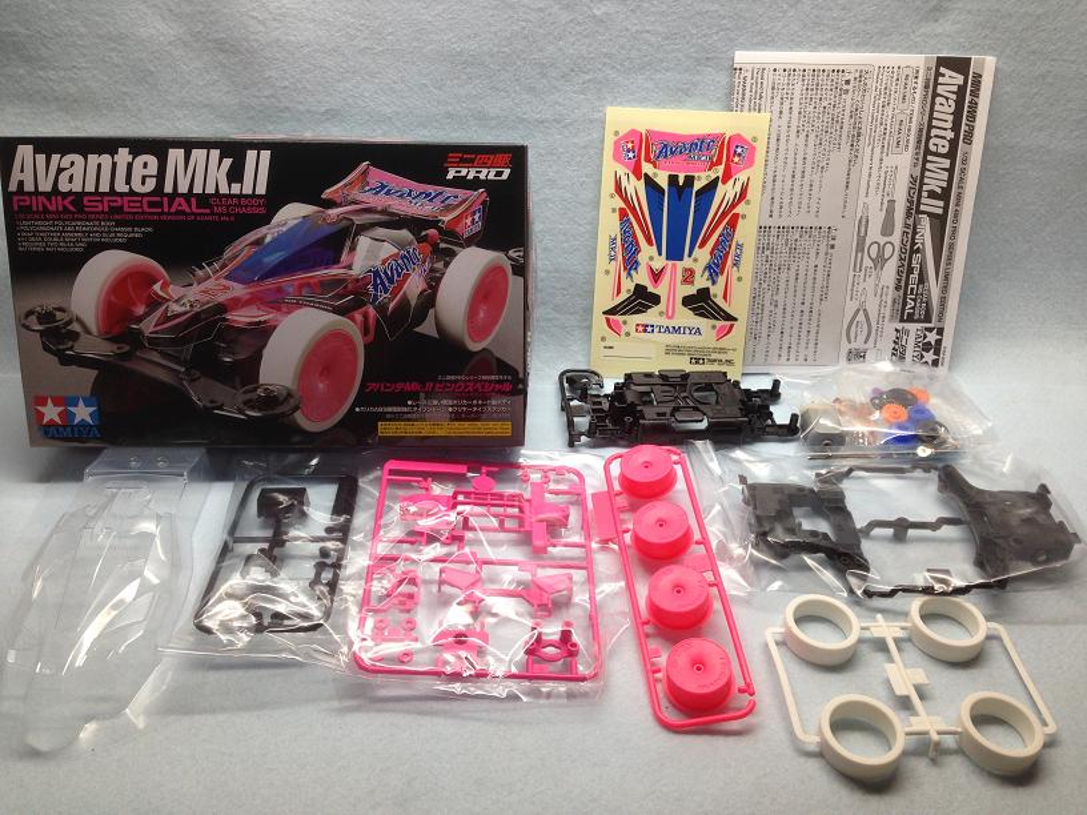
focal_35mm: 33
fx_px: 1036
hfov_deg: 55.4
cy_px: 408
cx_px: 544
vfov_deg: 42.9
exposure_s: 1/60
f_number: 2.4
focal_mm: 4.12
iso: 50
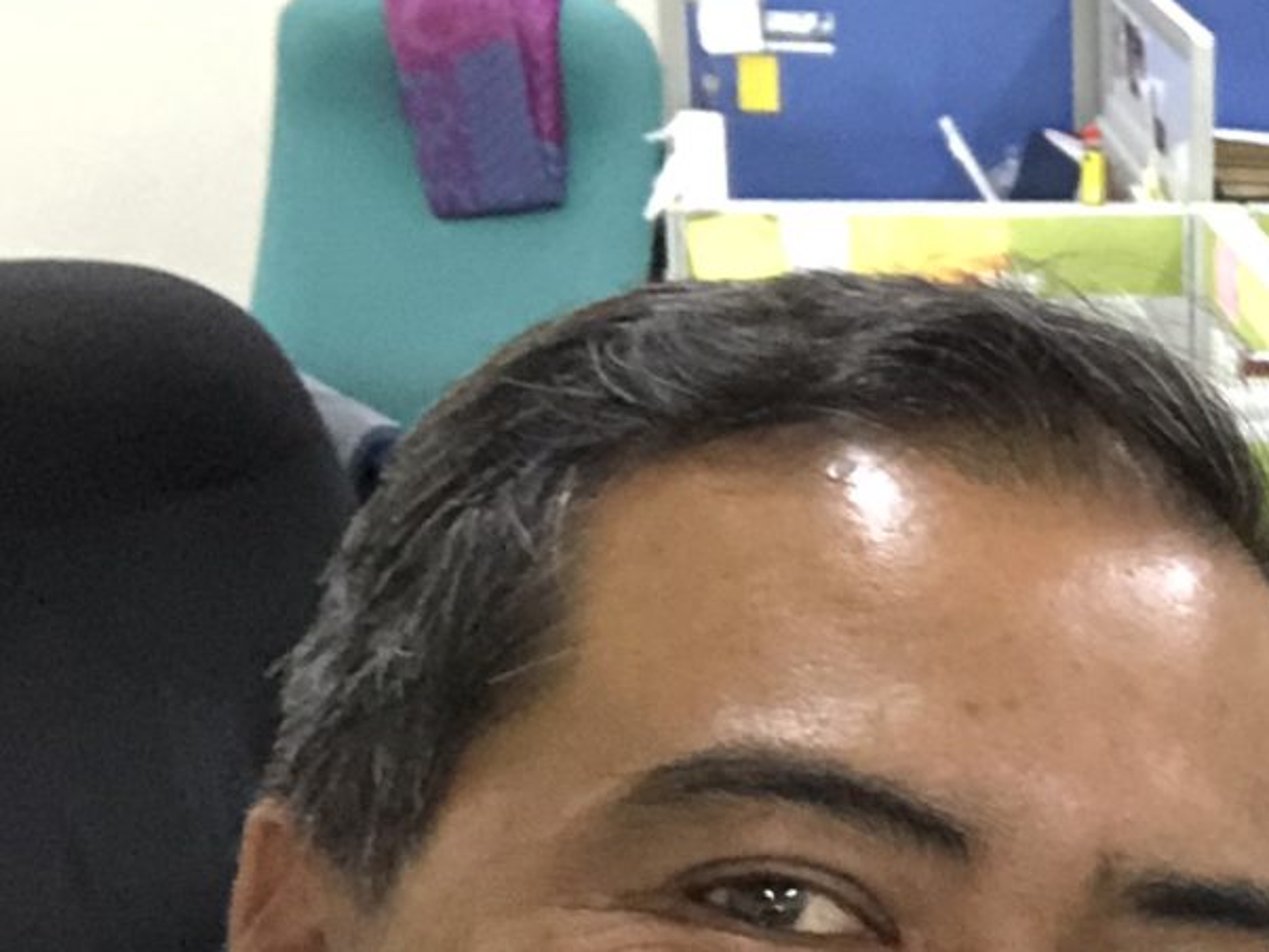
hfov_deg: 17.5
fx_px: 3741
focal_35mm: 102
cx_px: 1855
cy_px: 739
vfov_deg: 14.4
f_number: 2.2
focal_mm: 2.87
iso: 400
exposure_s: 1/30
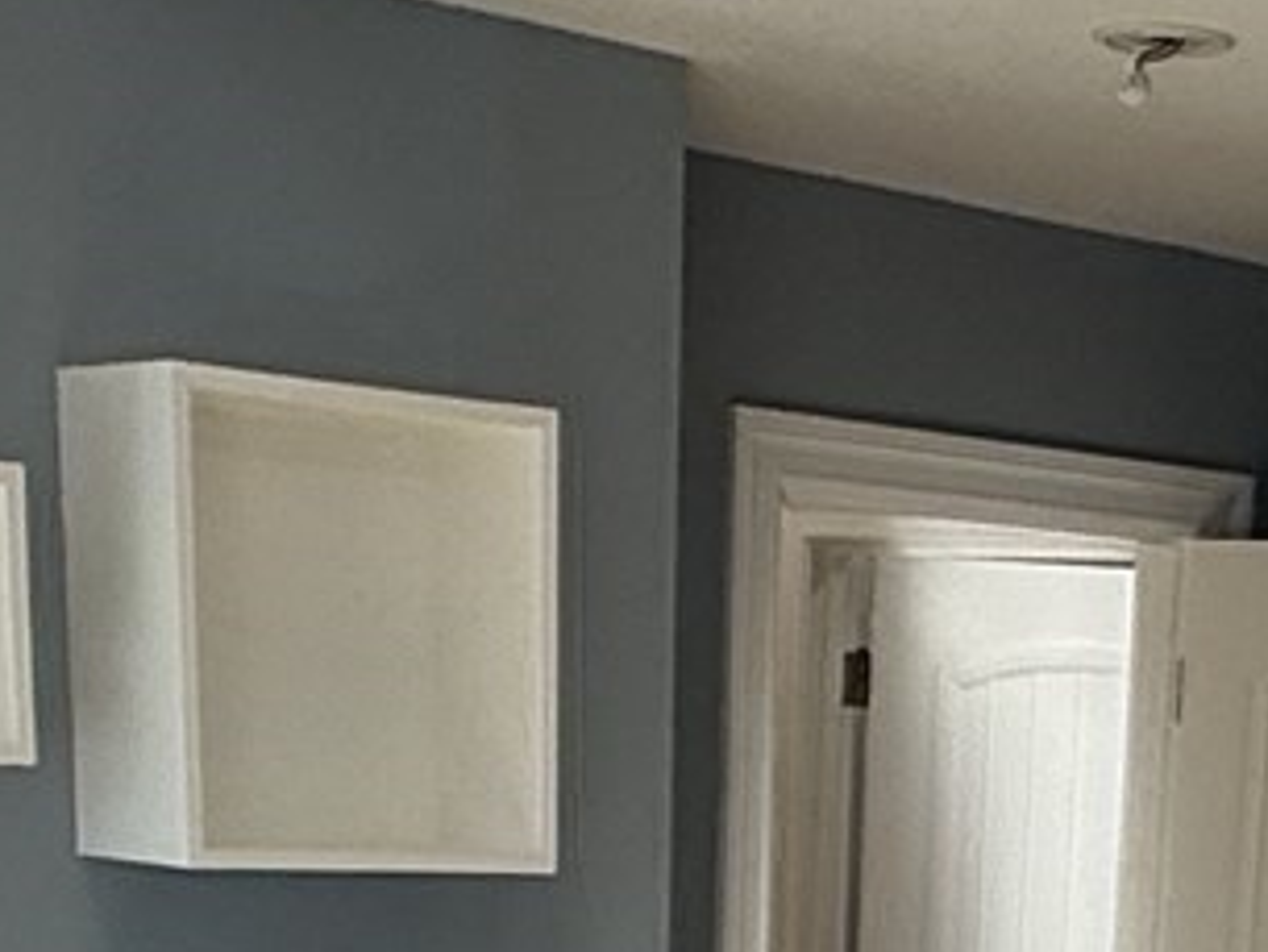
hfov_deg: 20.6
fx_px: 3445
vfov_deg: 13.1
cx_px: 1019
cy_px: 2025
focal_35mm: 94
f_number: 2.2
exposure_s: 1/229
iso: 64
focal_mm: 2.22
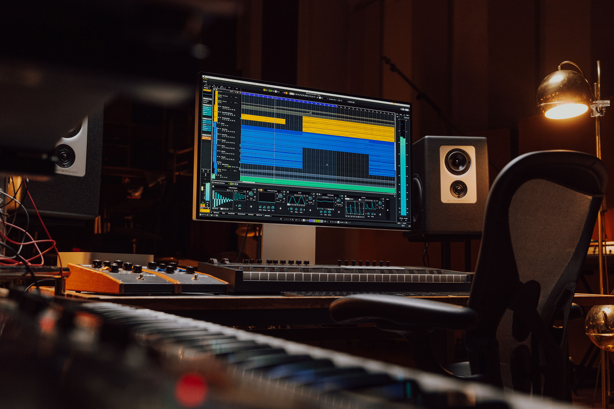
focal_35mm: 36
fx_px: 614
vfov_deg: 36.9
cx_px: 307
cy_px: 204
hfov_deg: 53.1
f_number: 4
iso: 400
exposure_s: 1/100
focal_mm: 36
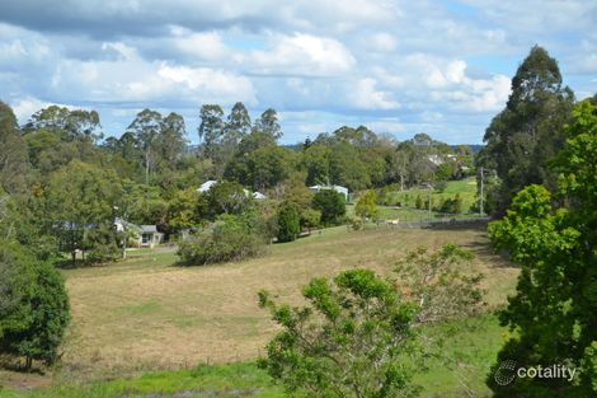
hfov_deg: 24.6
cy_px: 199
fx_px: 1368
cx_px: 298
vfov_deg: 16.5
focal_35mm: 82
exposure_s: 1/320
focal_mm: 55
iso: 100
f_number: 9
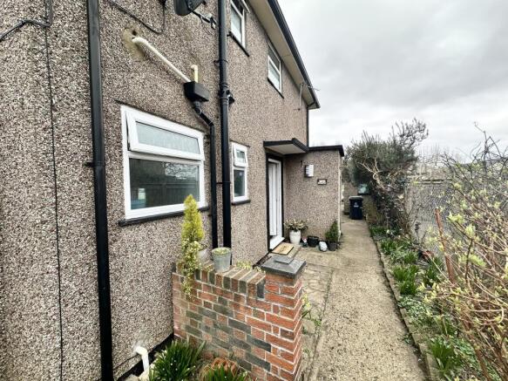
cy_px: 190
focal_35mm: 14
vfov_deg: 85.7
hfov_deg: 102.1
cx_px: 254
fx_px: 205
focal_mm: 2.22
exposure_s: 1/184
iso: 40
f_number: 2.2
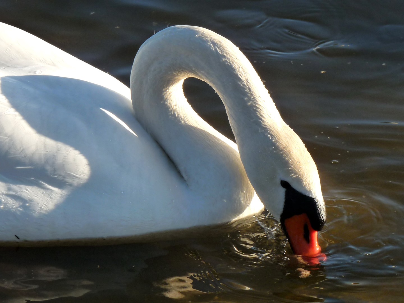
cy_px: 152
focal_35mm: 260
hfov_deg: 7.6
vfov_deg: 5.7
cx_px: 202
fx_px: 3034
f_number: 5.6
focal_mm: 32.7
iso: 200
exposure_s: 1/400
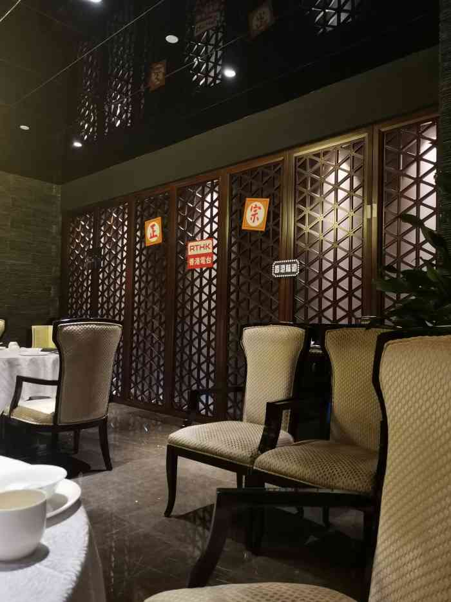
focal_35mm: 27
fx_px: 469
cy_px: 301
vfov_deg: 65.3
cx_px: 226
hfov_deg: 51.4
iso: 640
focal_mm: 4.75
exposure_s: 1/33.3
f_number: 1.8
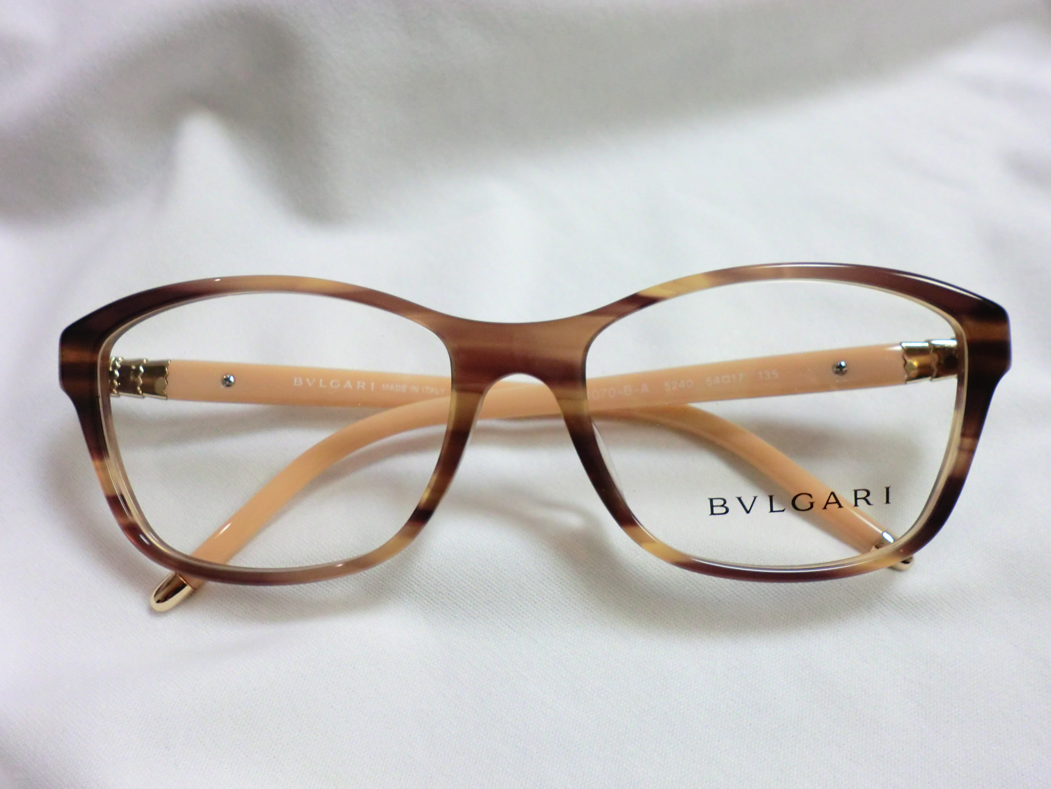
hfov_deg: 56.8
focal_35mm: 32
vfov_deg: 44.2
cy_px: 394
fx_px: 972
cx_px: 526
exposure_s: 1/60
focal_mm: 5.8
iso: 200
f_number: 3.5
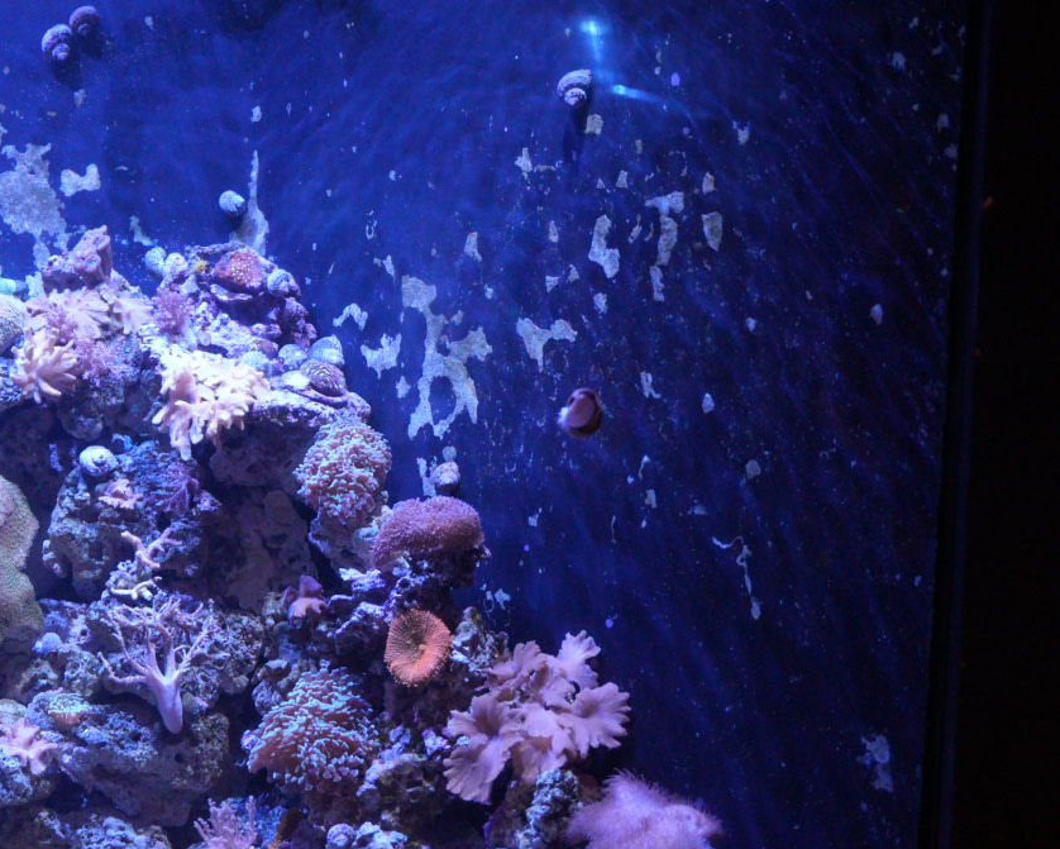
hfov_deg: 27.0
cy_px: 501
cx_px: 149
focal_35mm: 68
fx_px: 2142
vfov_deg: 22.4
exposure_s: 1/400
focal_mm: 37.7
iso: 5000
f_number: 2.8
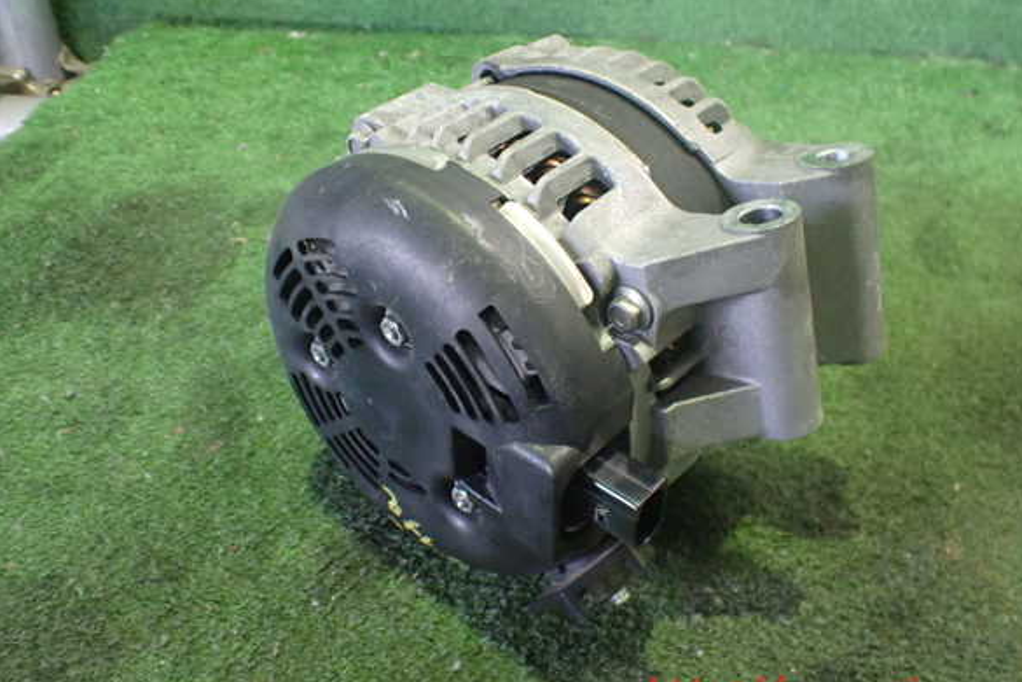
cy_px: 324
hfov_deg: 58.7
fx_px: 908
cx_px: 521
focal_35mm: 32
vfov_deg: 41.1
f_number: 2.3
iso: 1000
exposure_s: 1/30
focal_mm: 5.4
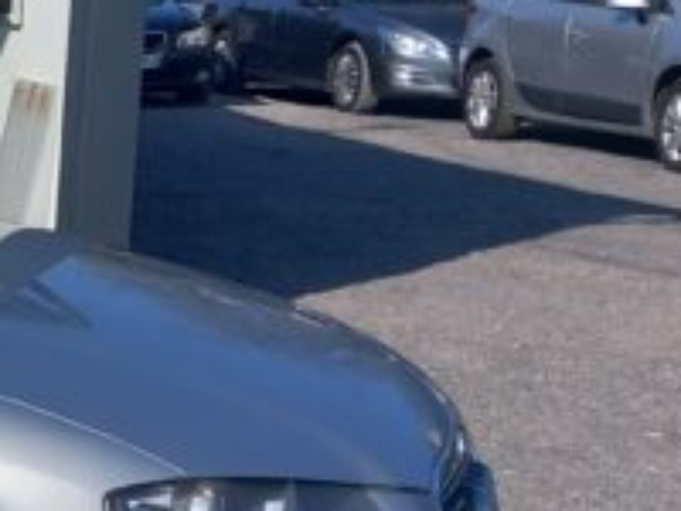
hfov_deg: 15.3
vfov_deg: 13.7
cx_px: -603
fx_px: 2125
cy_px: 347
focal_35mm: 108
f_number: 1.8
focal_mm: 4
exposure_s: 1/791
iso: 20
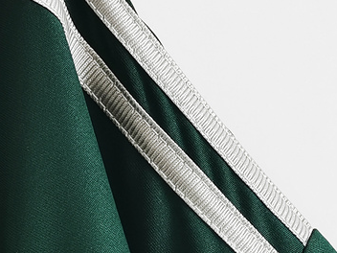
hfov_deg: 14.7
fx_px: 1246
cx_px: -101
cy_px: -46
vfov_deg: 11.4
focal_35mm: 128
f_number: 1.8
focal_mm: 5.58
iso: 200
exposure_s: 1/100
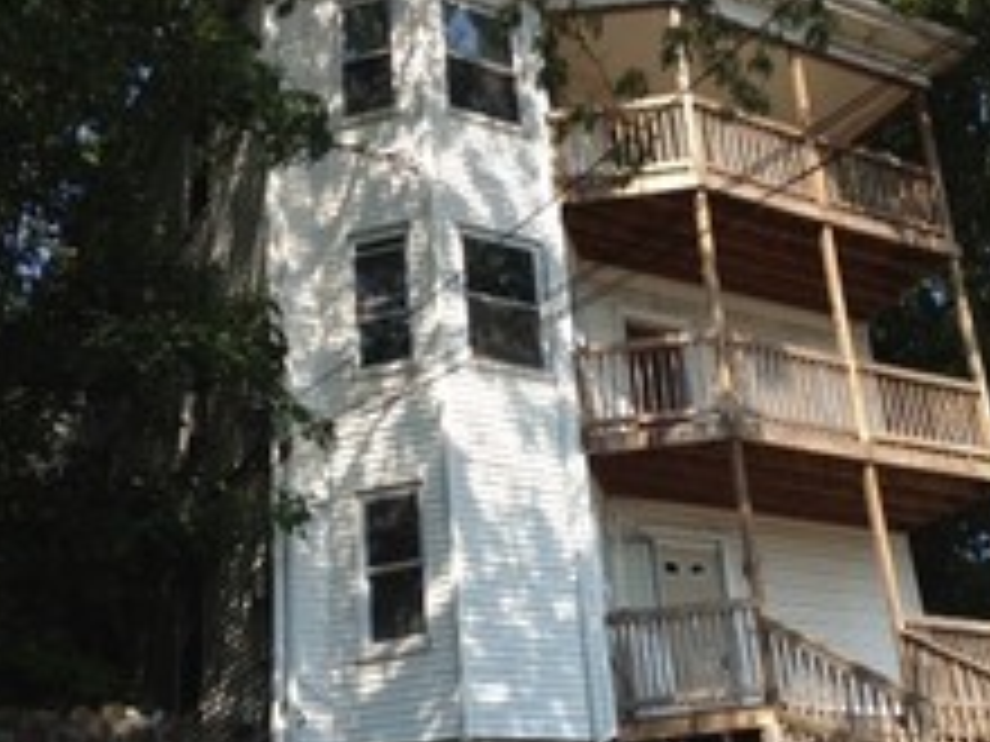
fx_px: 1573
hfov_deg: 34.8
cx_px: 598
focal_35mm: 55
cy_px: 427
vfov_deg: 26.5
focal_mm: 4.28
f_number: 2.4
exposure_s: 1/849
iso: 64
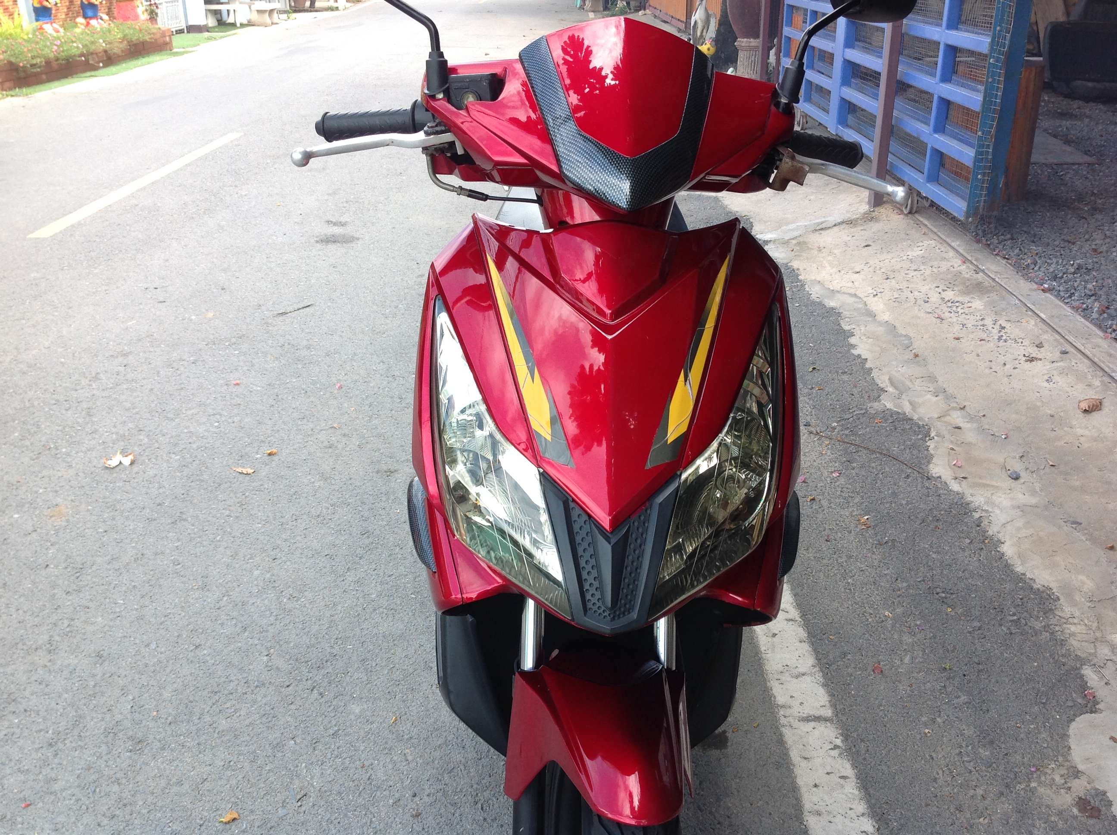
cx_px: 558
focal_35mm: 35
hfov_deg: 52.7
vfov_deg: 40.6
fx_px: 1128
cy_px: 418
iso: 50
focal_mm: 4.28
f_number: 2.4
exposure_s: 1/250
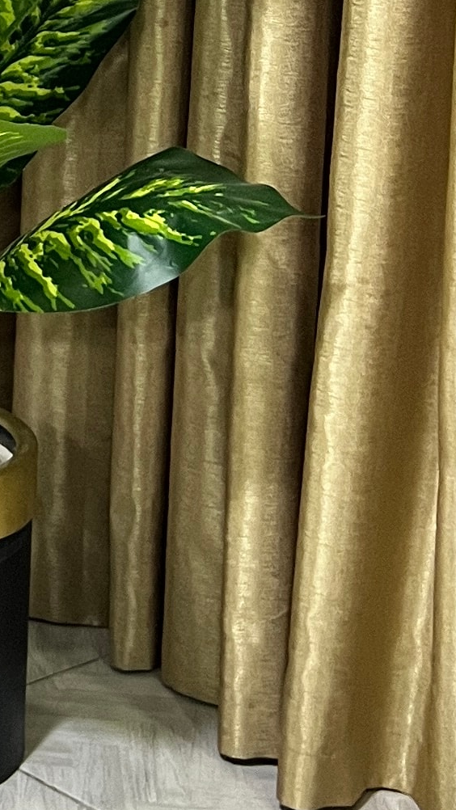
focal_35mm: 114
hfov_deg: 9.7
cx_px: -517
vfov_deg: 17.9
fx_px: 2449
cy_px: -150
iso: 200
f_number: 1.5
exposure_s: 1/50
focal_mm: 5.7
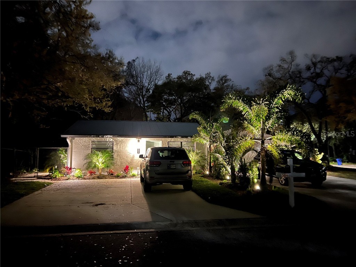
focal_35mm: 26
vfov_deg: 53.1
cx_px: 178
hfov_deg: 67.3
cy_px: 134
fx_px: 267
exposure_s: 1/5
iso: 800
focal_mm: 5.7
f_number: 1.5
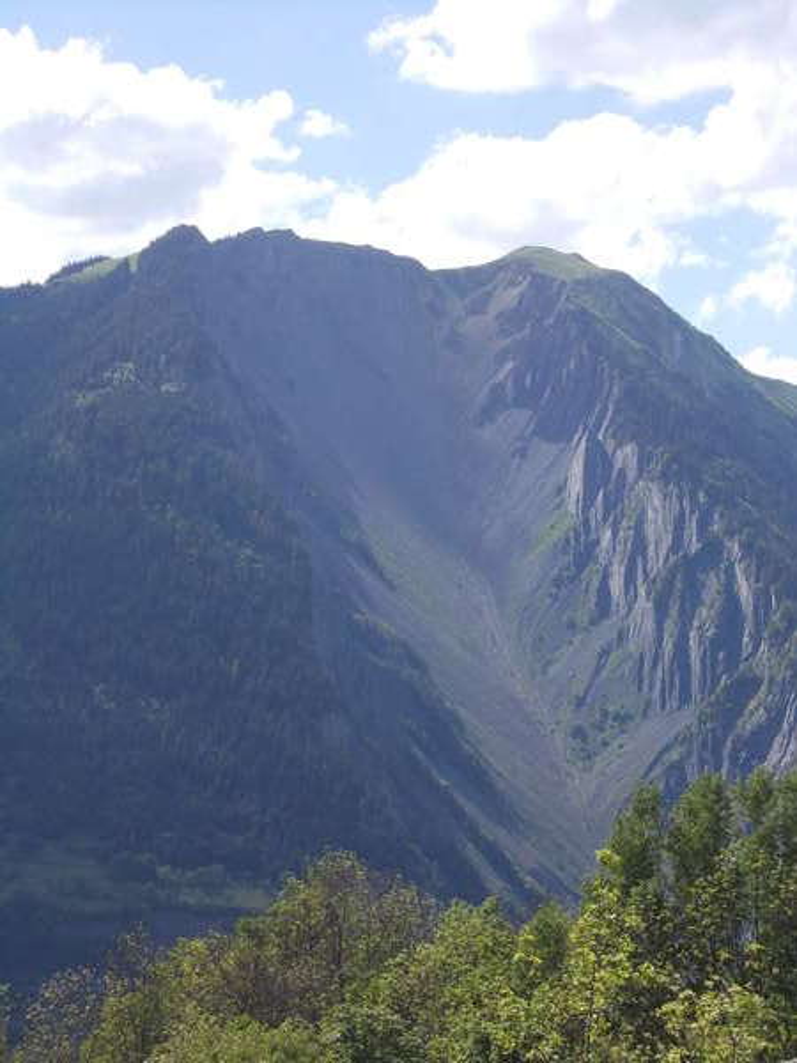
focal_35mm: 96
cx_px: 398
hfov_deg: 15.4
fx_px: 2947
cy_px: 532
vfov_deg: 20.4
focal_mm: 13.6
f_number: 5.3
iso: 80
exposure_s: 1/320
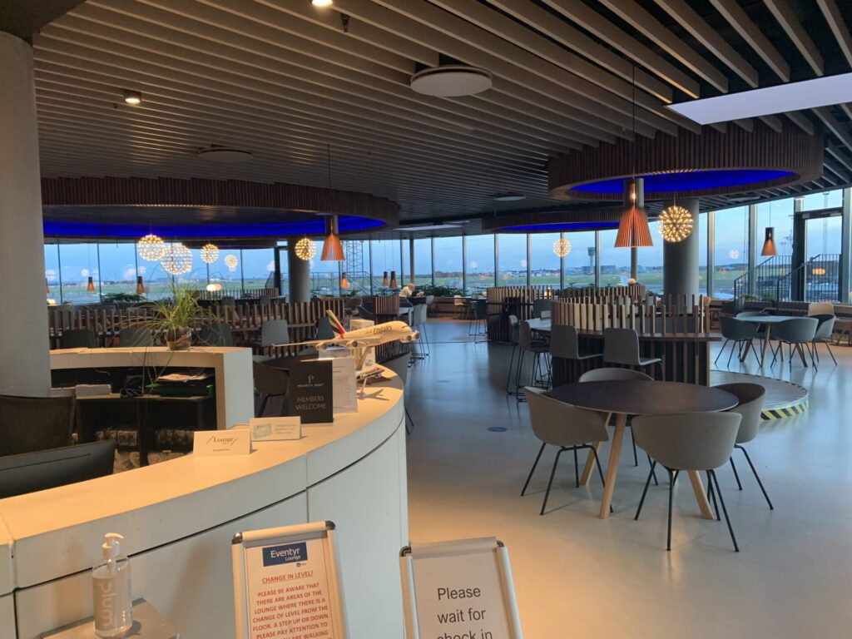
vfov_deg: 53.1
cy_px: 320
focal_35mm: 26
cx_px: 426
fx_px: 640
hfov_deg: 67.3
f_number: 1.8
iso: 200
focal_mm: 4.25
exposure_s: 1/50
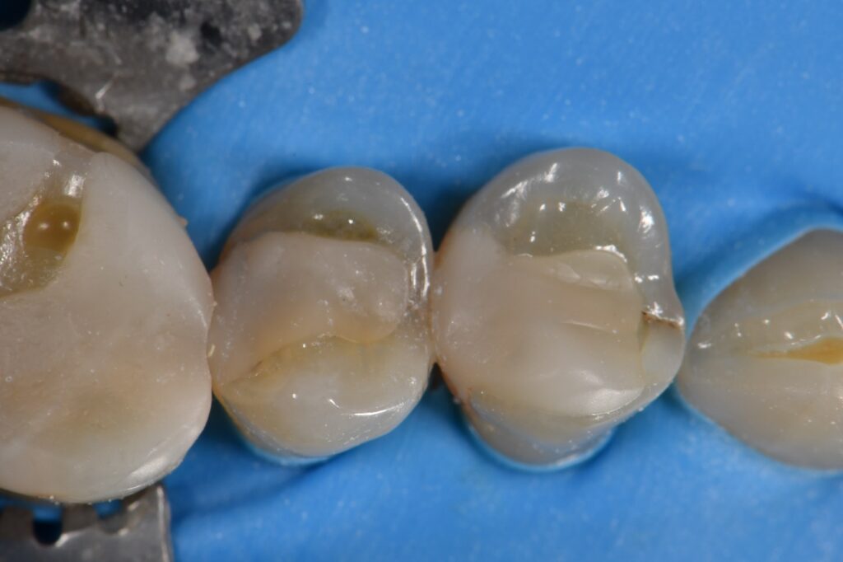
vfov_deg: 8.7
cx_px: 422
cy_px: 281
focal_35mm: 157
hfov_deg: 13.1
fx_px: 3675
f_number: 32
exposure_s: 1/160
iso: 200
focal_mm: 105
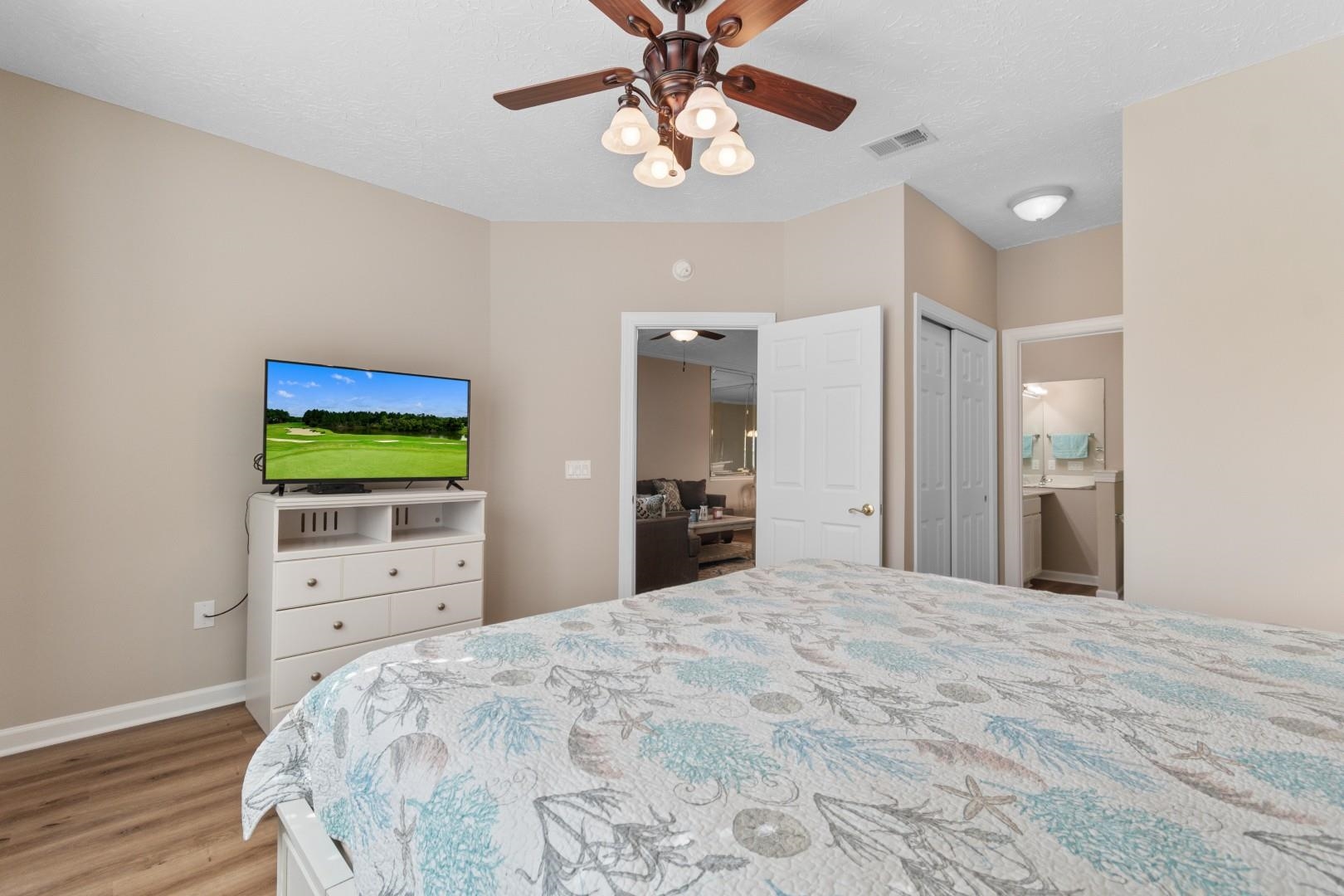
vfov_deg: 77.3
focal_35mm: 15
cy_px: 448
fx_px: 560
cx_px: 672
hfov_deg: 100.4
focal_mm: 10
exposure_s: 1/5
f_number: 4.5
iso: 100
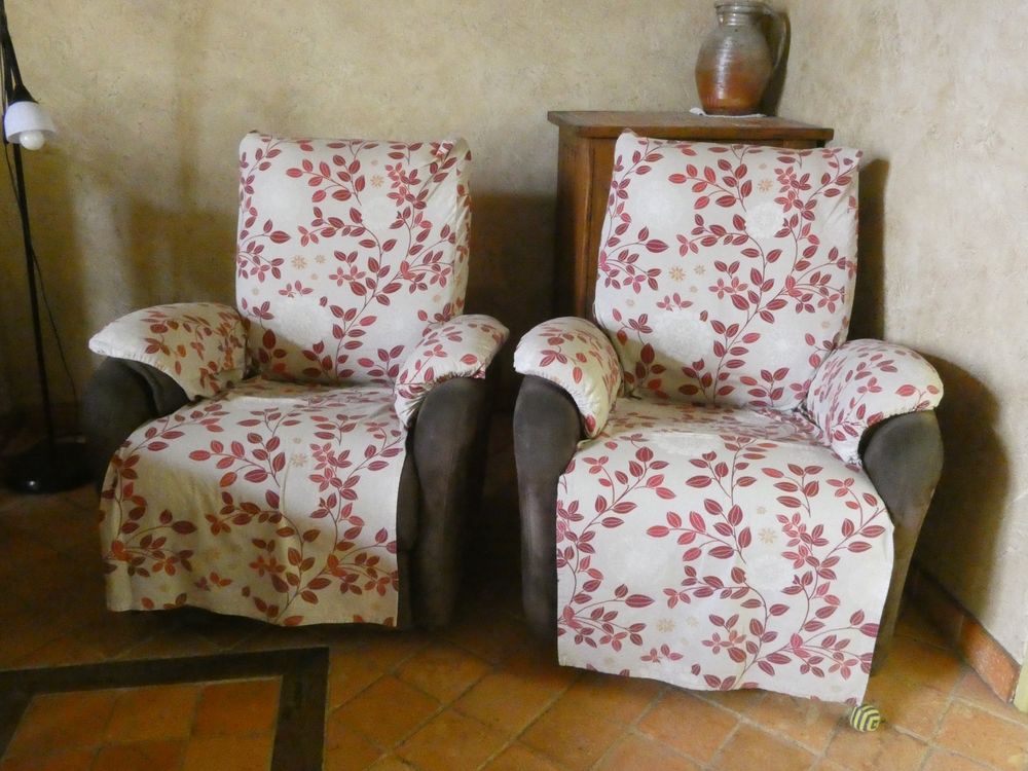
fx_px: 921
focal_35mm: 31
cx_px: 514
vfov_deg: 45.4
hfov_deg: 58.4
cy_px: 386
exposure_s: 1/5
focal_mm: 5.5
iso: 2500
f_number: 6.3
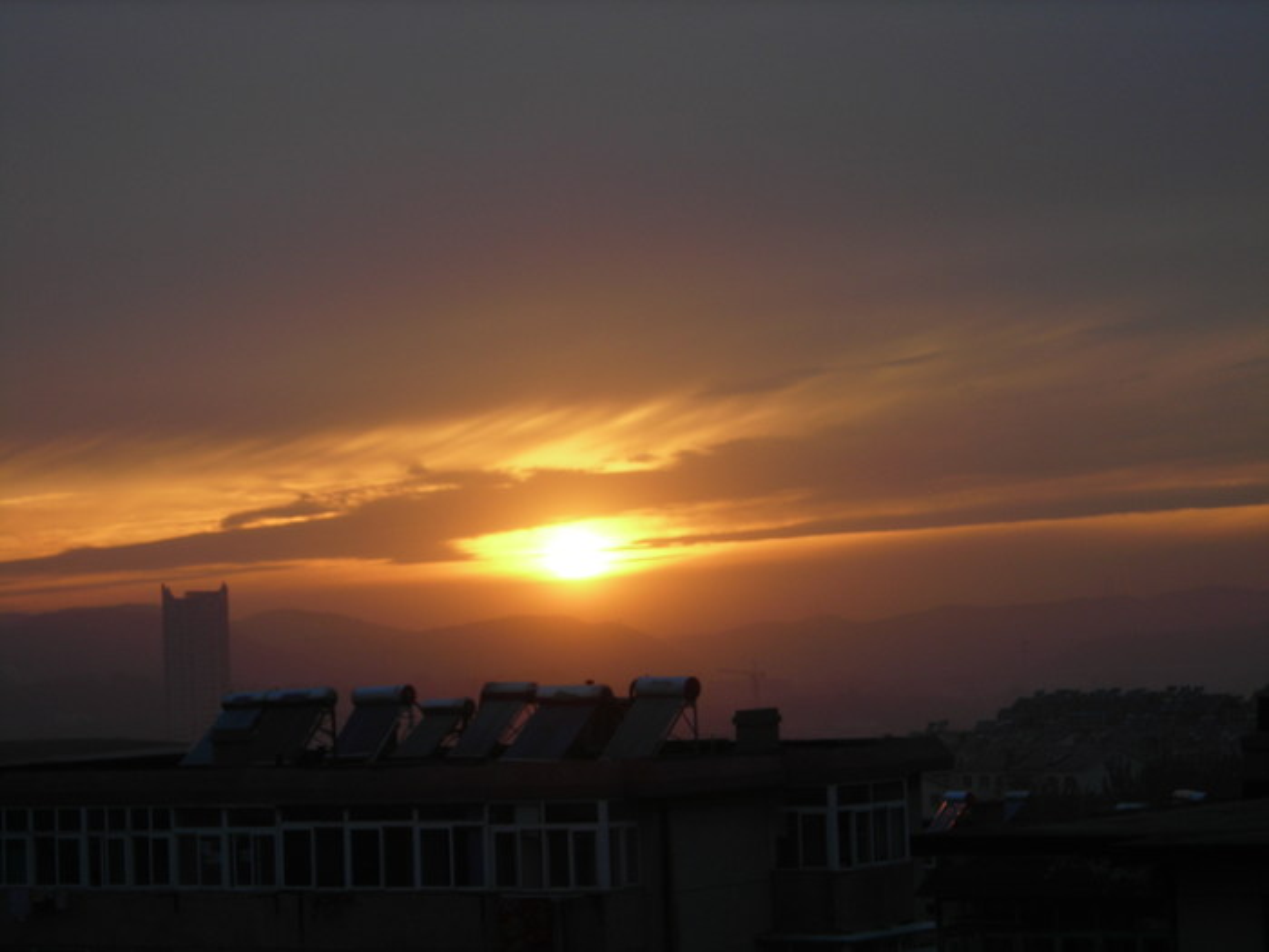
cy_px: 476
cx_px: 634
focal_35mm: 103
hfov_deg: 19.1
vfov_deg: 14.4
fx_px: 3776
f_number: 4.9
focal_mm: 17
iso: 50
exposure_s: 1/51.5
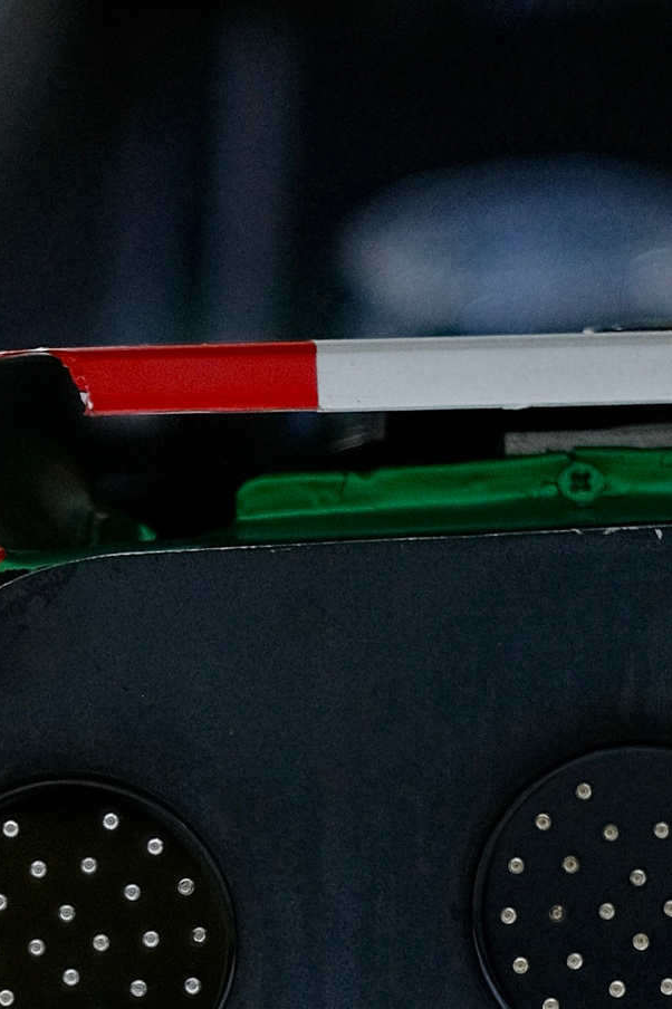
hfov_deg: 3.8
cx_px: -397
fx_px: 10003
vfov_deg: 5.7
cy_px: 1232
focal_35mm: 357
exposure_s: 1/38
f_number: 1.2
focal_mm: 56
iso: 320
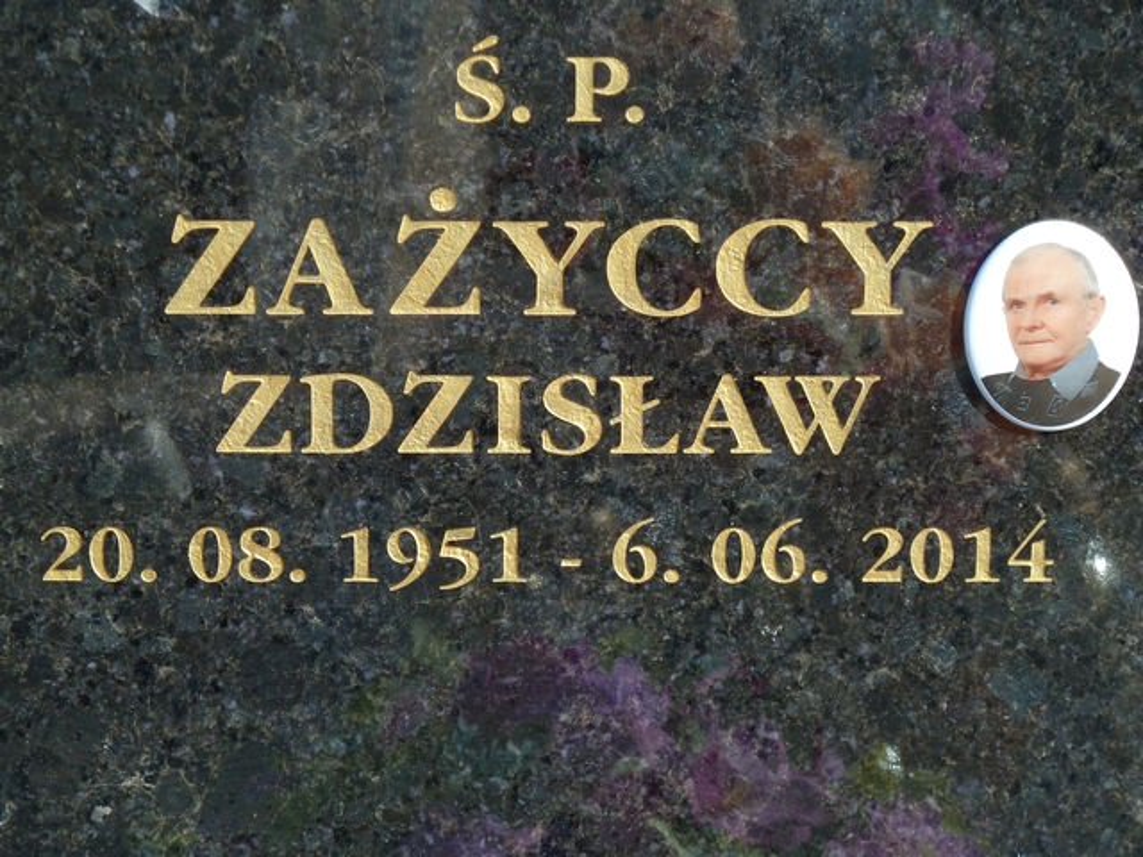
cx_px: 572
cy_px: 428
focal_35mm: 169
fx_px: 5580
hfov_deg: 11.7
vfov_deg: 8.8
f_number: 4.5
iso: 80
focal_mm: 27.8
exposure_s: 1/200
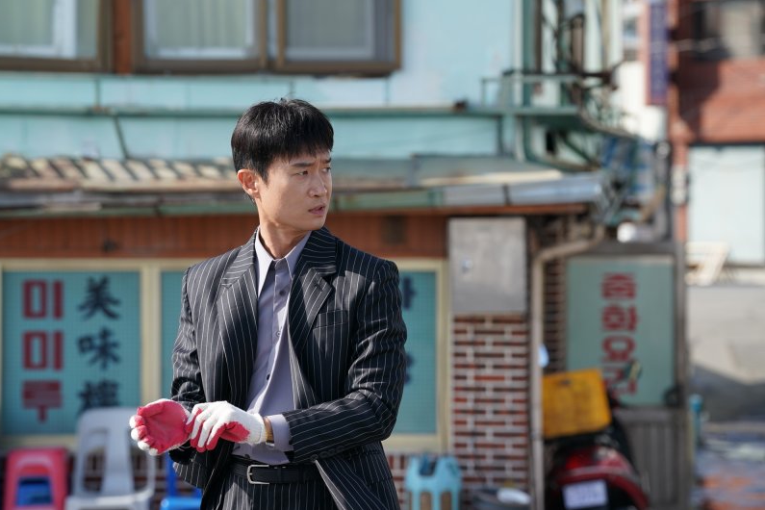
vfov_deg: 9.1
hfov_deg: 13.6
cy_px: 255
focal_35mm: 151
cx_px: 381
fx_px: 3208
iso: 160
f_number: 5.6
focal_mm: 150
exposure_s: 1/400
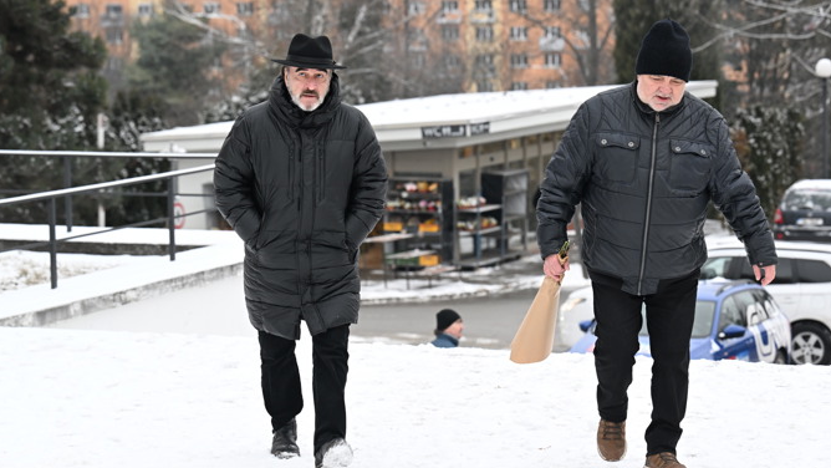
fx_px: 2623
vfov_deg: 10.2
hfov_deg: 18.0
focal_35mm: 119
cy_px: 246
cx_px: 403
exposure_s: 1/250
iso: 1600
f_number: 5
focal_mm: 110
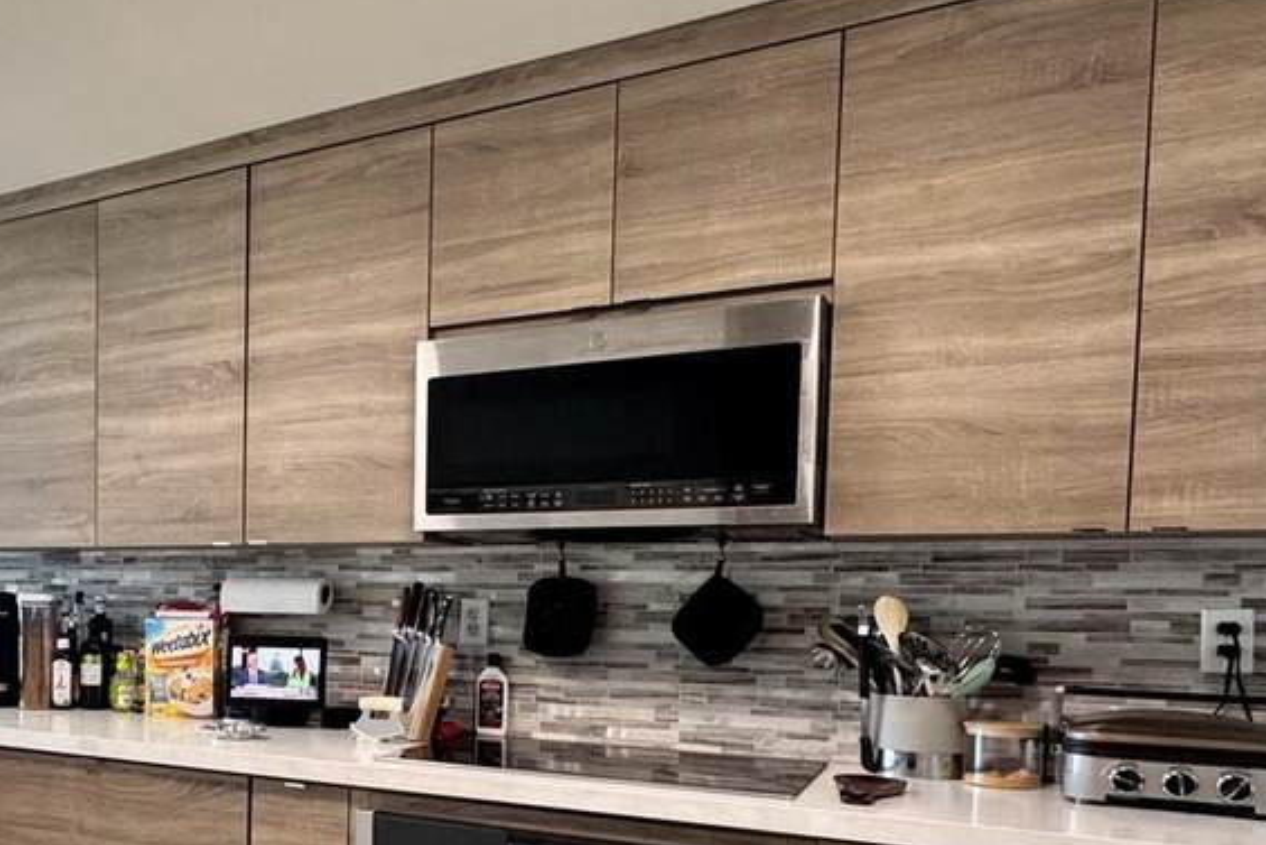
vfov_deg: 38.8
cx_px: 213
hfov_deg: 52.6
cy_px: 650
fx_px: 1161
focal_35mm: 33
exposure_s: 1/120
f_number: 2.2
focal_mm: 2.22
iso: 160
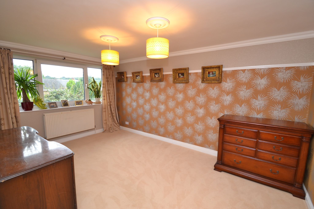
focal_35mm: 15
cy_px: 104
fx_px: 131
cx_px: 157
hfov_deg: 100.4
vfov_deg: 77.3
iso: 400
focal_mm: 10
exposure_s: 1/80
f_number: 4.5
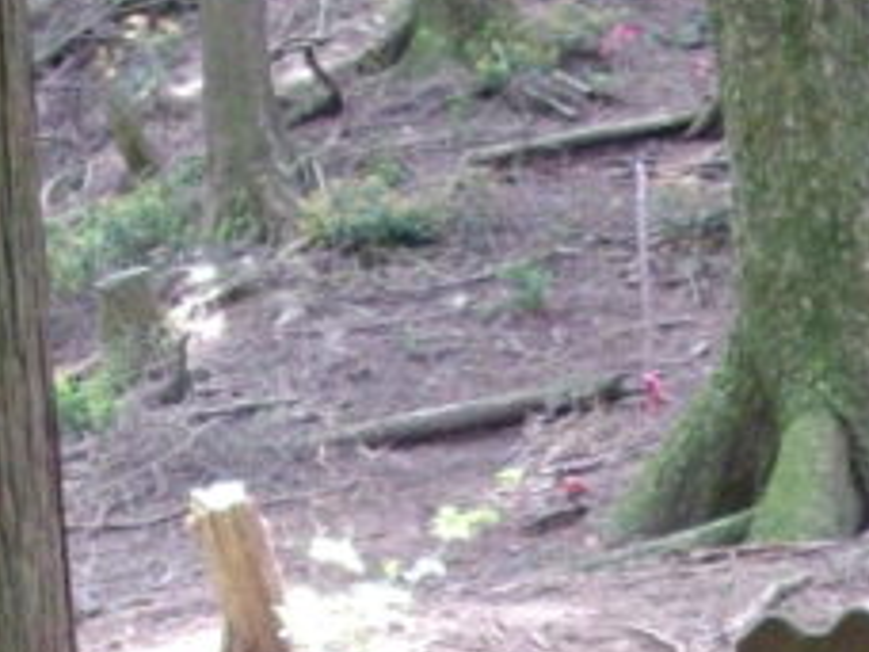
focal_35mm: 166
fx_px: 4167
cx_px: 598
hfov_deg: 11.9
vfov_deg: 8.7
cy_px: 1041
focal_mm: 6.2
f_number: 2.8
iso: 225
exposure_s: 1/50
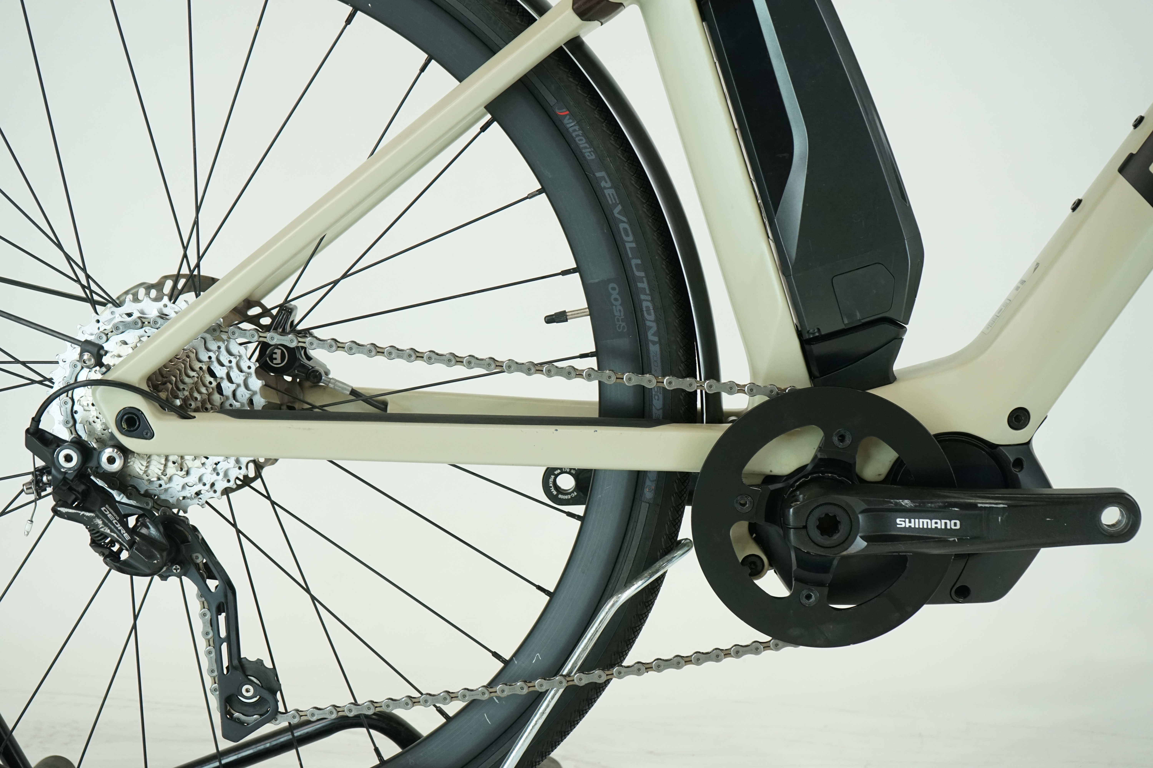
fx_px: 1601
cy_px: 384
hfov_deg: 39.6
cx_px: 576
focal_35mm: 50
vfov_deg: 27.0
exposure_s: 1/200
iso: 1600
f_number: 6.3
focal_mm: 50
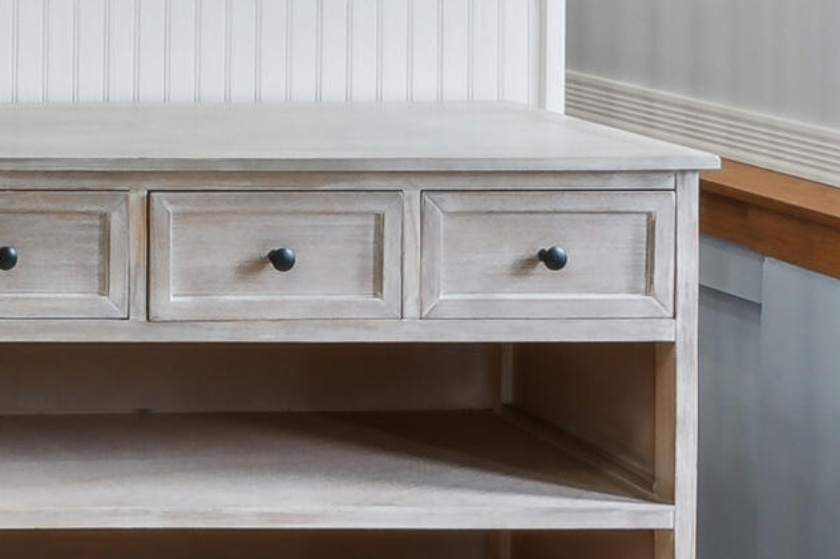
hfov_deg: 18.4
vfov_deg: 16.5
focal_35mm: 76
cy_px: -260
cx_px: -811
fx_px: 1773
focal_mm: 16
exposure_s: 1/8
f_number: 7.1
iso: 320
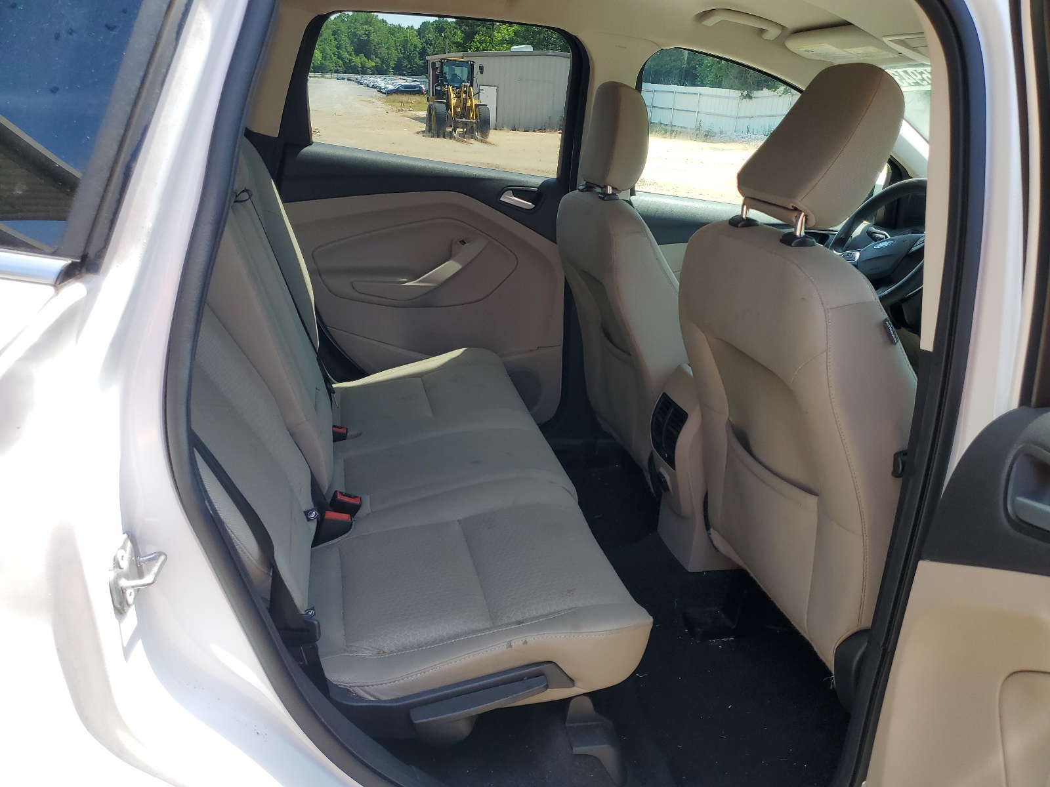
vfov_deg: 53.1
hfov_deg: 67.3
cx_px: 525
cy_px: 394
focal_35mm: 26
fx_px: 789
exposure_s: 1/476
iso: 50
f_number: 1.5
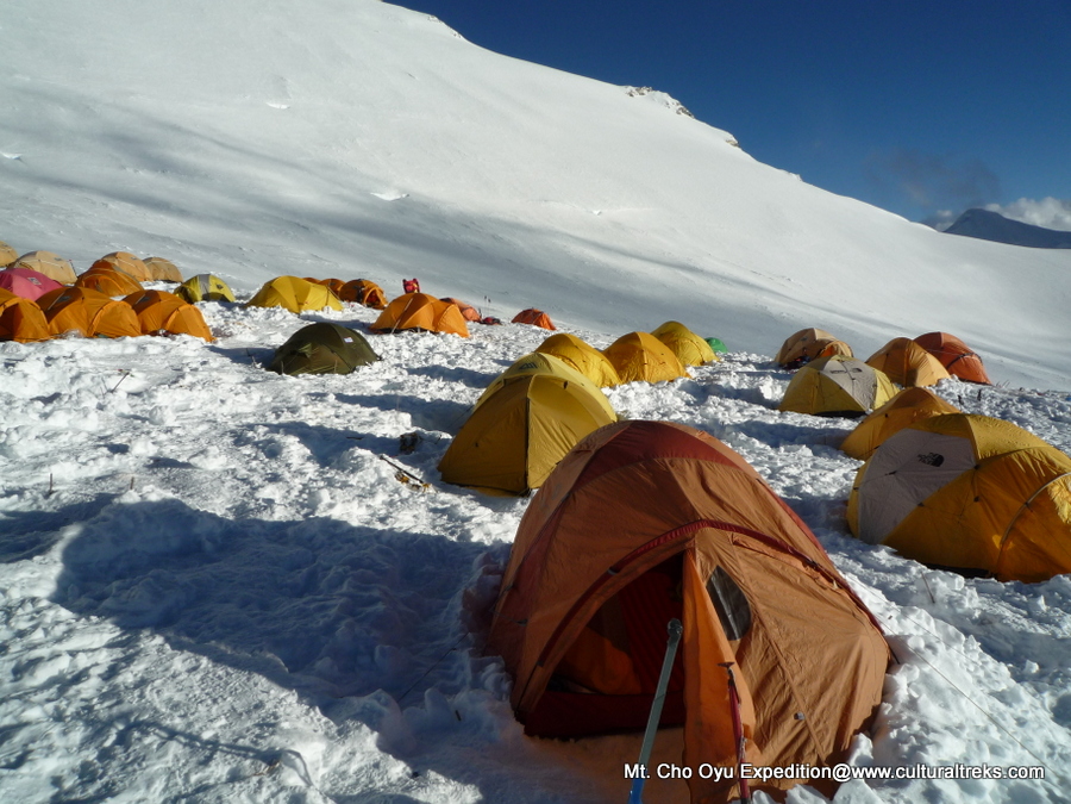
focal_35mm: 25
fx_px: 773
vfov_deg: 54.9
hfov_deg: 69.4
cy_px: 402
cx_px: 536
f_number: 5.6
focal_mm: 4.4
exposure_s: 1/800
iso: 100
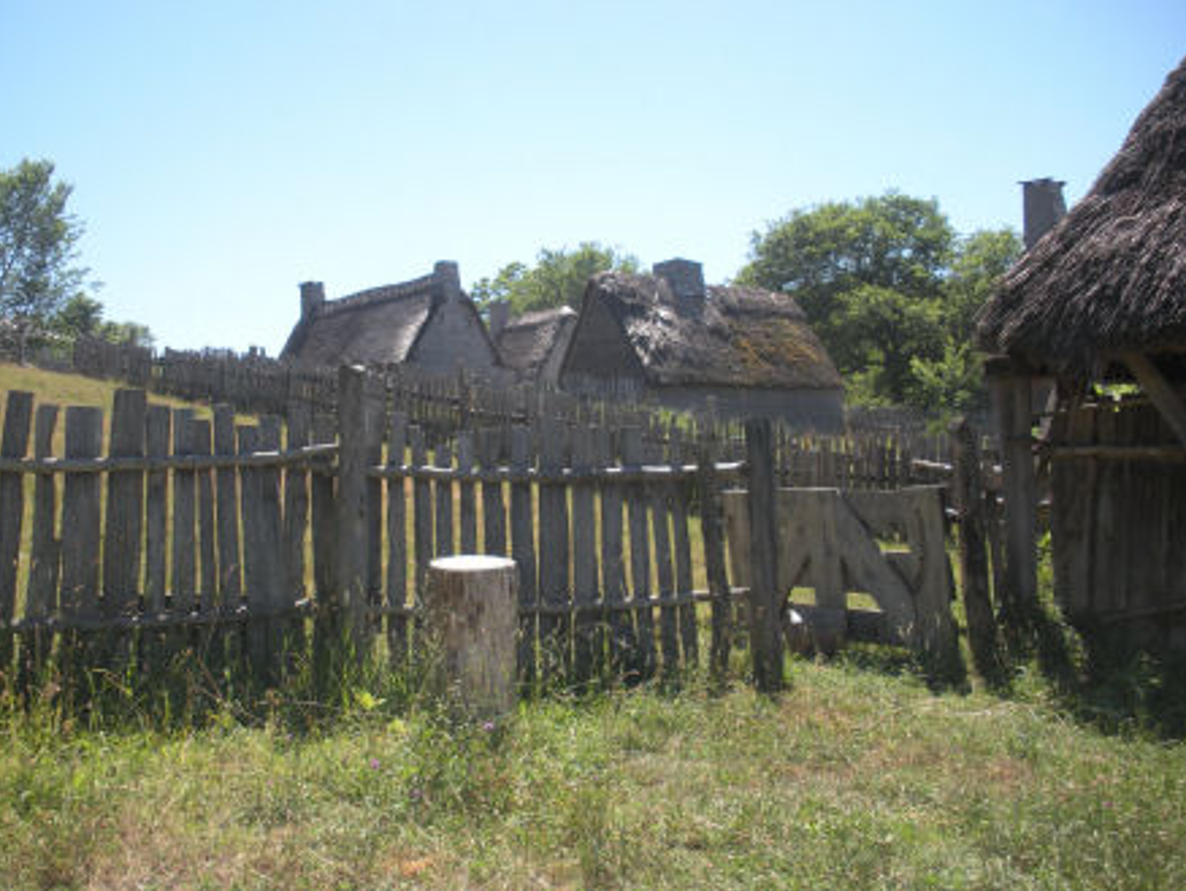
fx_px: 1268
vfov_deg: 38.7
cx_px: 579
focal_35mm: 37
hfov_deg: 50.1
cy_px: 436
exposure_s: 1/465
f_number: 3.5
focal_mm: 6.3
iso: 88
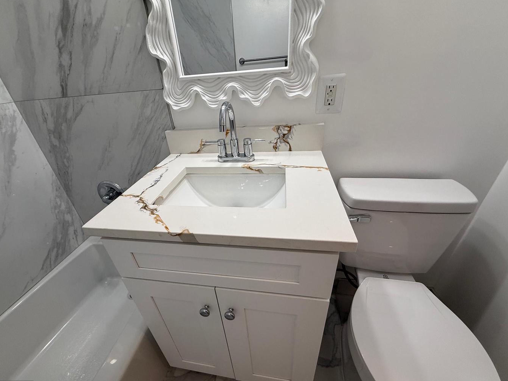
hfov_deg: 98.1
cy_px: 198
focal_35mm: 15
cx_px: 239
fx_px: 220
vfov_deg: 81.7
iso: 80
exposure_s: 1/120
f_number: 2.2
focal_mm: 2.22
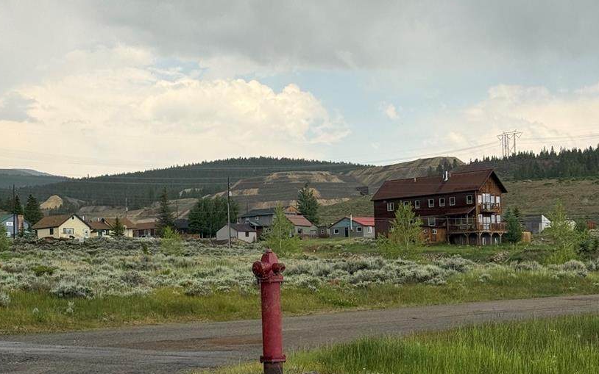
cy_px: 259
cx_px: 275
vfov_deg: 17.3
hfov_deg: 27.5
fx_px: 1225
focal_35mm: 75
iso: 64
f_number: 1.78
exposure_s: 1/2273
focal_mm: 6.76
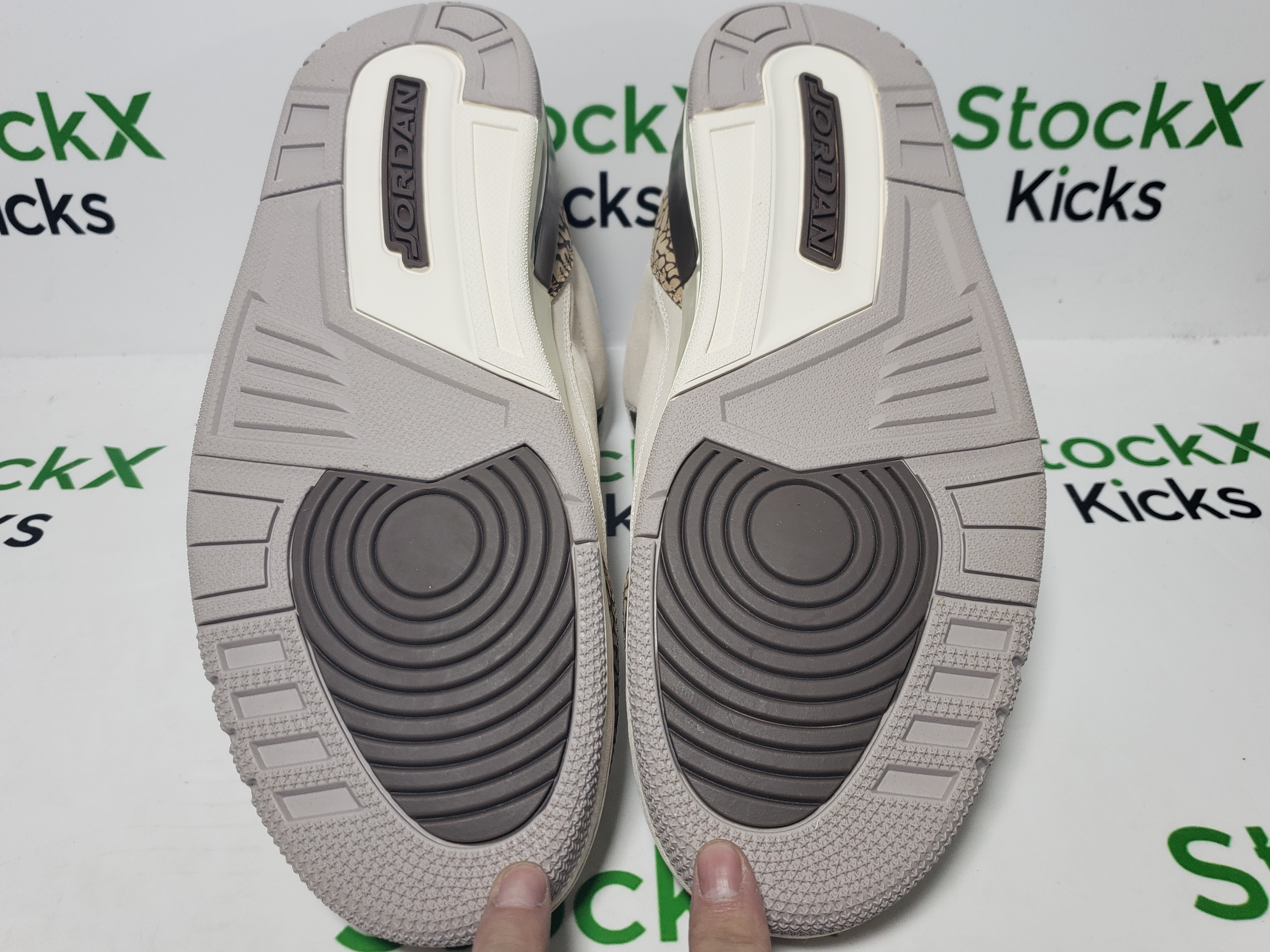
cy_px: 447
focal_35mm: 28
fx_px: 1027
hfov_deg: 63.4
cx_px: 632
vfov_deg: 49.7
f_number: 1.5
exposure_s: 1/456
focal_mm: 4.3
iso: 50
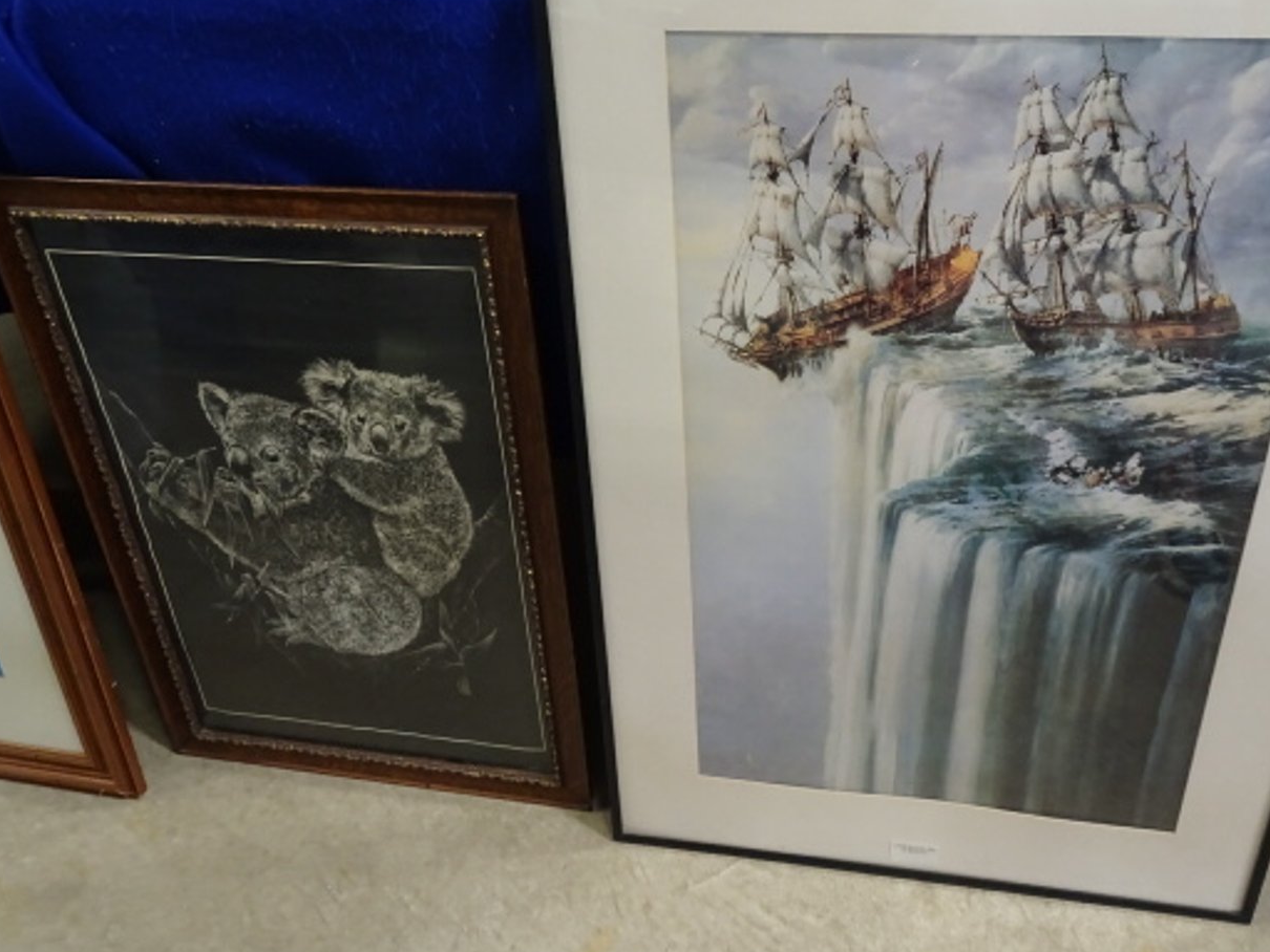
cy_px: 382
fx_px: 1101
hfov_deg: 59.7
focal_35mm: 30
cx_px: 722
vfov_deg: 46.6
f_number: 3.5
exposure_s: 1/30
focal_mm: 4.1
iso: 640
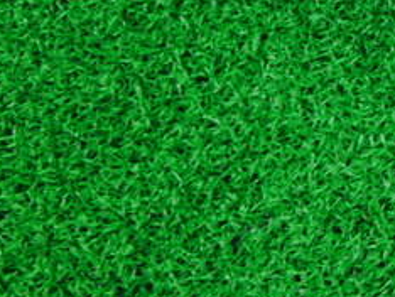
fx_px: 1154
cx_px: 528
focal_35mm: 101
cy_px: -44
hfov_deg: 18.0
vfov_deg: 14.3
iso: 400
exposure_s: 1/30
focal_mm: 6.42
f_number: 3.6
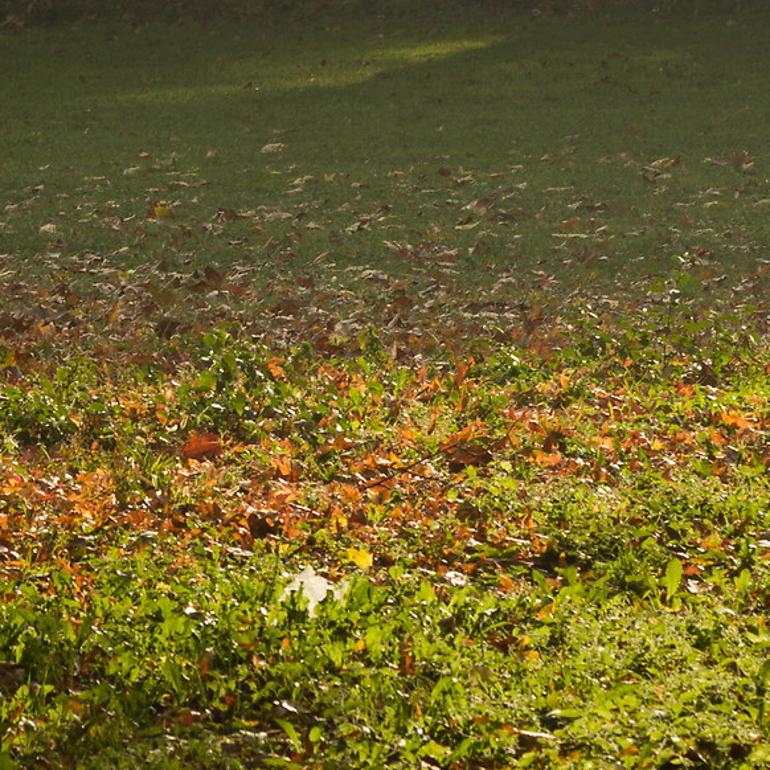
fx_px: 11904
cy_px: -184
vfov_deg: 3.7
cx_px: -171
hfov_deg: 3.7
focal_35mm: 473
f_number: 8
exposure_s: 1/100
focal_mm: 90
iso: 100
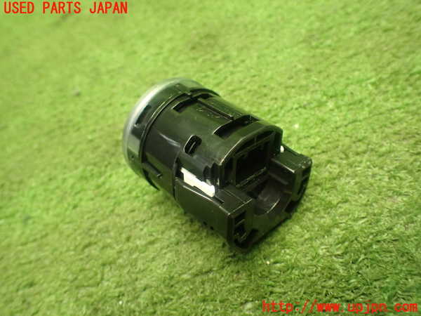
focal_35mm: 30
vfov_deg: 46.8
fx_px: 365
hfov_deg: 60.0
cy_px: 158
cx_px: 210
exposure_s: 1/60
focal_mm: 5.4
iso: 800
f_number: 2.3
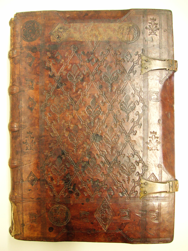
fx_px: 268
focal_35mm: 37
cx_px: 94
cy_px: 126
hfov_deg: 38.7
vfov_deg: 50.1
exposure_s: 1/20
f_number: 2.8
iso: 100
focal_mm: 6.1
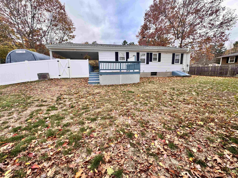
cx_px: 119
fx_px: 96
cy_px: 89
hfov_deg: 102.1
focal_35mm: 14
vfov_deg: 85.7
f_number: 2.2
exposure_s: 1/136
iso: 40
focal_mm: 2.22
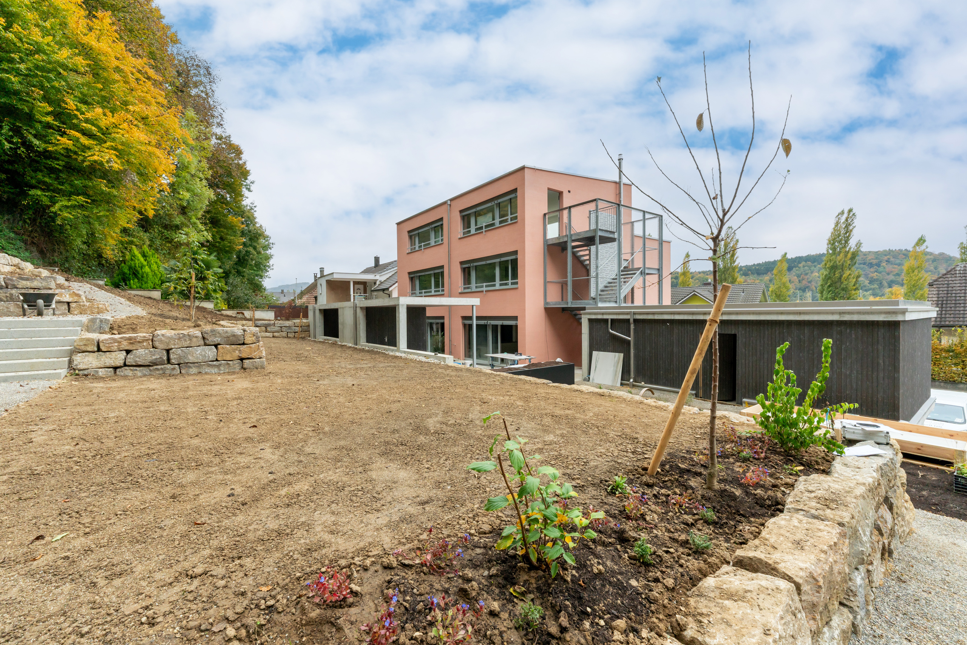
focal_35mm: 14
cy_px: 322
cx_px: 484
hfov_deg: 104.3
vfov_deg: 81.2
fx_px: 376
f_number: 16
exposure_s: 1/40
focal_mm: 14
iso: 400
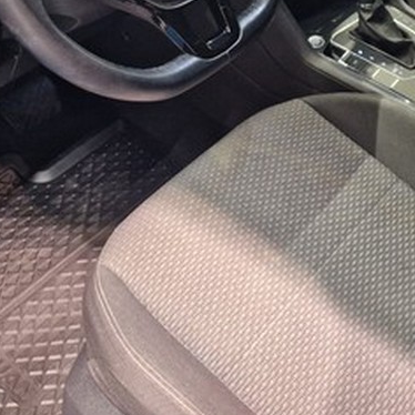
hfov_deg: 30.6
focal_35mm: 55
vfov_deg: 29.8
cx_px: 302
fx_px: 746
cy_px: 44
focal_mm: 5.4
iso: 400
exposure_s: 1/100
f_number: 1.8
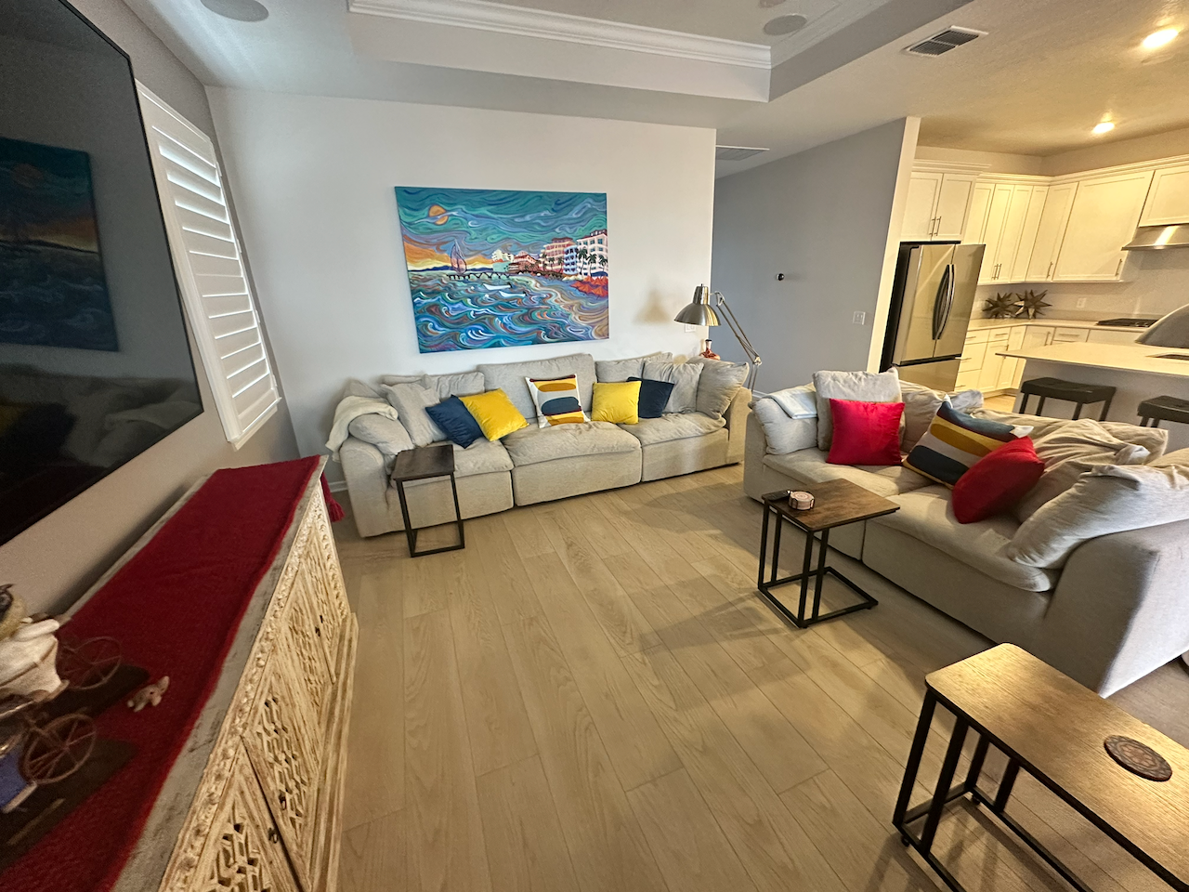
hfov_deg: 102.1
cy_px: 446
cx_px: 594
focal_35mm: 14
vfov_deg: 85.7
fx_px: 481
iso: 640
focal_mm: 2.22
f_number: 2.2
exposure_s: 1/60
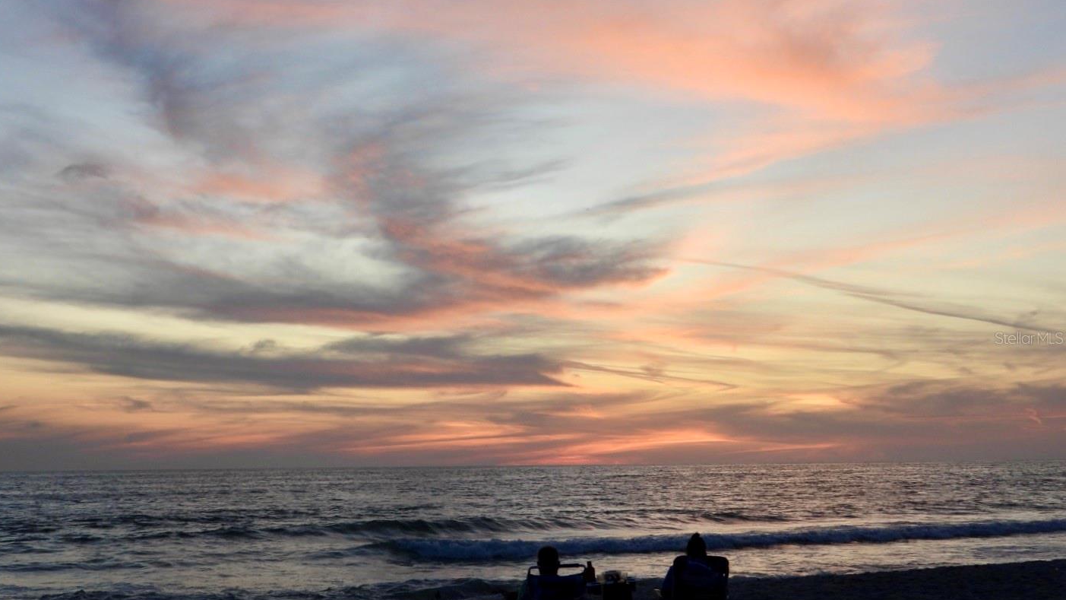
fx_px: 1555
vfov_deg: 21.8
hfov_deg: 37.8
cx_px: 528
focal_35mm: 55
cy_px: 338
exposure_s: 1/100
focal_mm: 9
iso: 100
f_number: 3.2
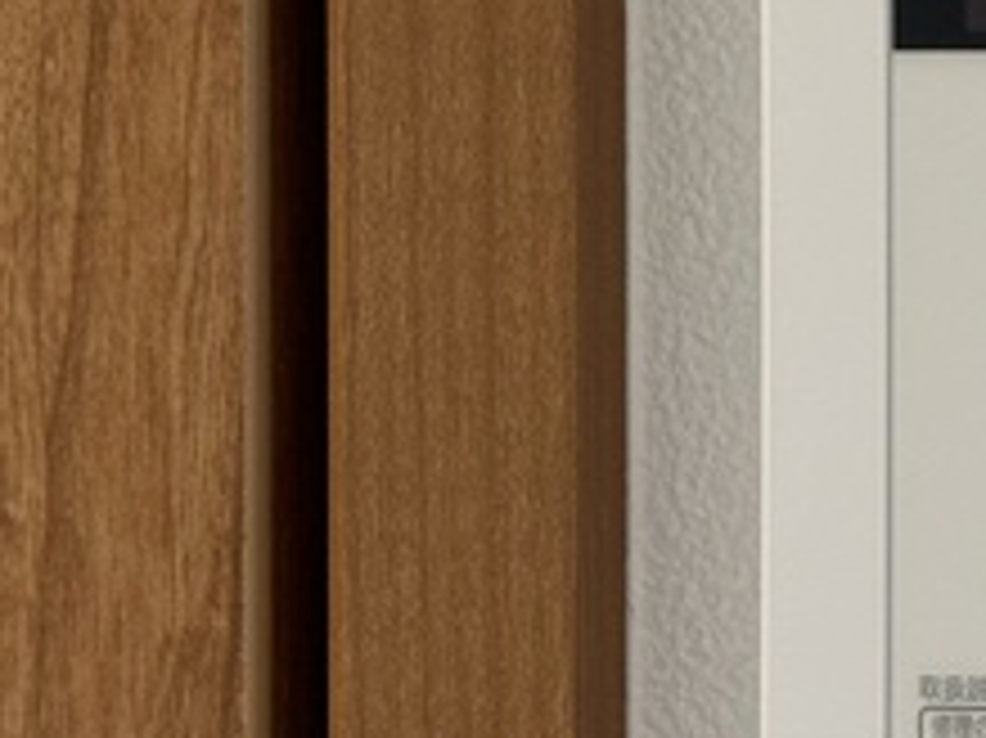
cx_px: 1432
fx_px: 4726
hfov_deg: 11.5
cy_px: 110
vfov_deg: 8.9
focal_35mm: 166
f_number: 1.6
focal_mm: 5.96
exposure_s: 1/60
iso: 125
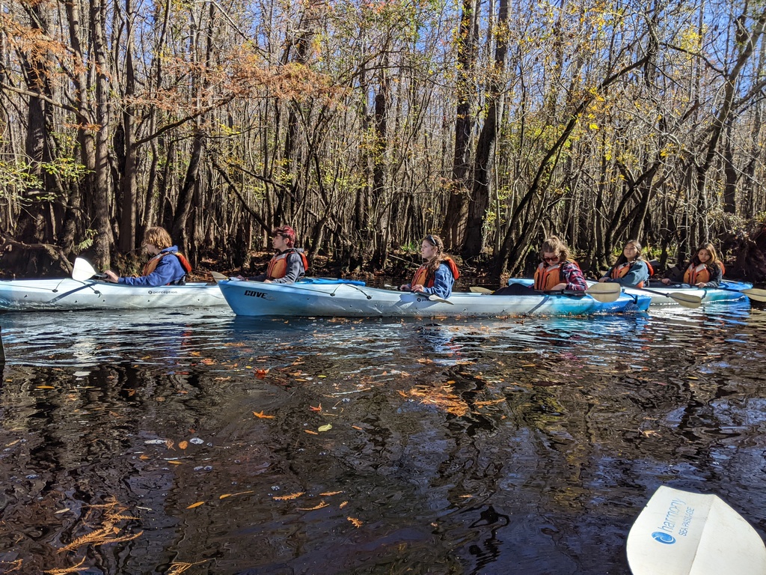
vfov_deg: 51.4
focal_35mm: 27
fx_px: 597
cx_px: 383
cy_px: 288
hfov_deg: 65.3
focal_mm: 4.44
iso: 52
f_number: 1.8
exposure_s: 1/1675
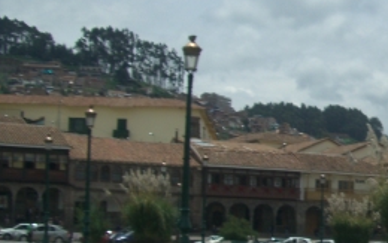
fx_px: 1048
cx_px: 467
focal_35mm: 99
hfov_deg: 19.7
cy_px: 157
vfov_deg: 13.2
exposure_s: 1/640
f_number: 5.6
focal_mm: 7.9
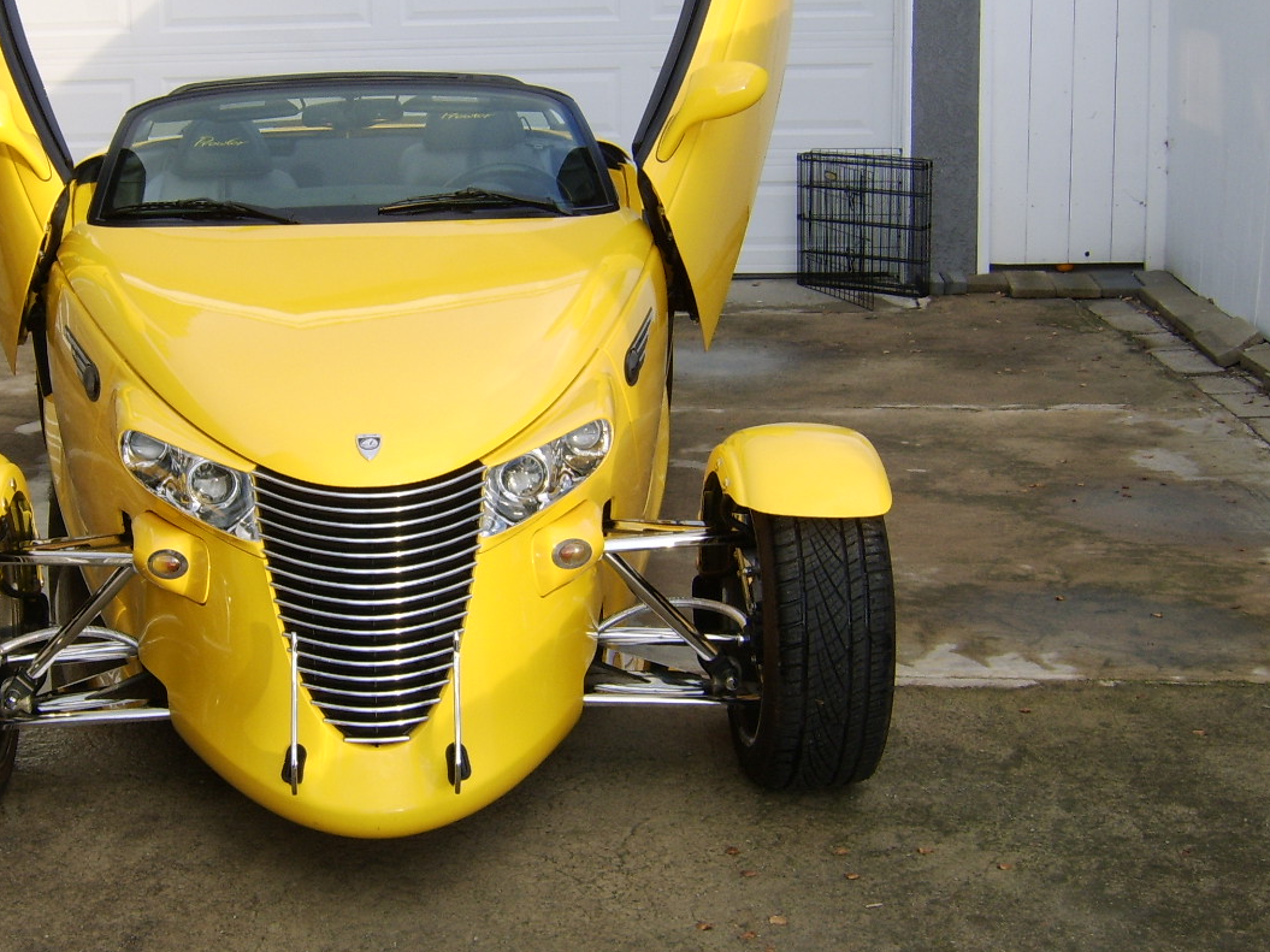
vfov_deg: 30.8
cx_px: 361
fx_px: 1724
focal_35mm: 47
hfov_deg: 39.6
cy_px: 400
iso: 71
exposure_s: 1/104
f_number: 5.6
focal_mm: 8.13
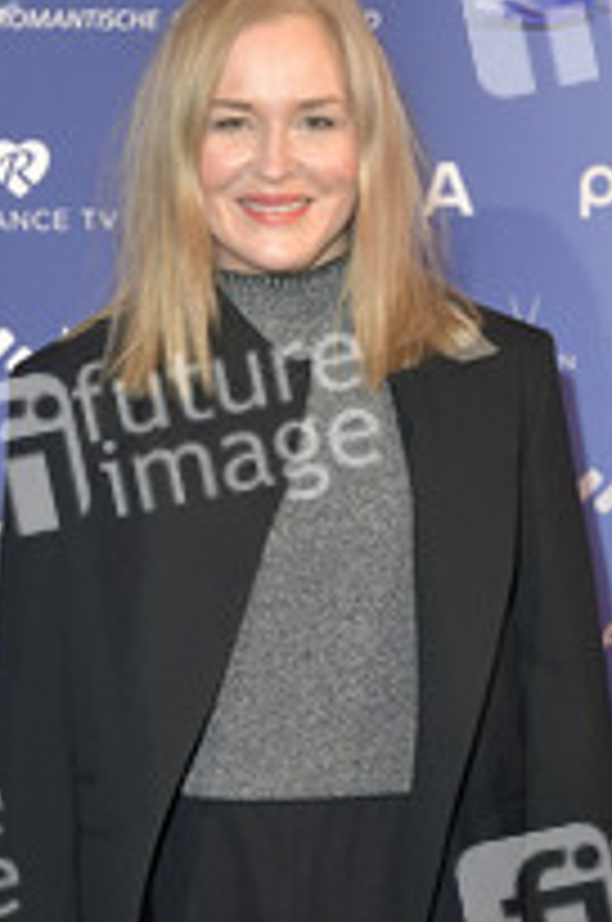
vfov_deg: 23.5
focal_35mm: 86
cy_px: 666
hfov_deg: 15.8
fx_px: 2200
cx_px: 279
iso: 1000
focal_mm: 44
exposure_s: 1/250
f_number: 5
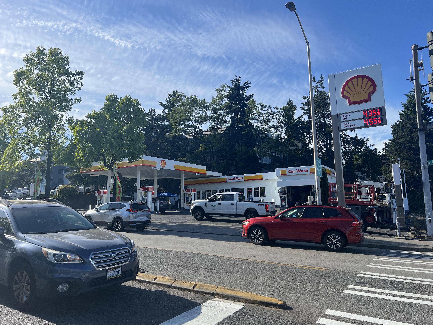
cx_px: 216
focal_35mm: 26
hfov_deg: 67.3
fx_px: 325
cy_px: 162
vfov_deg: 53.1
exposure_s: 1/3356
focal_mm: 5.7
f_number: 1.5
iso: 50
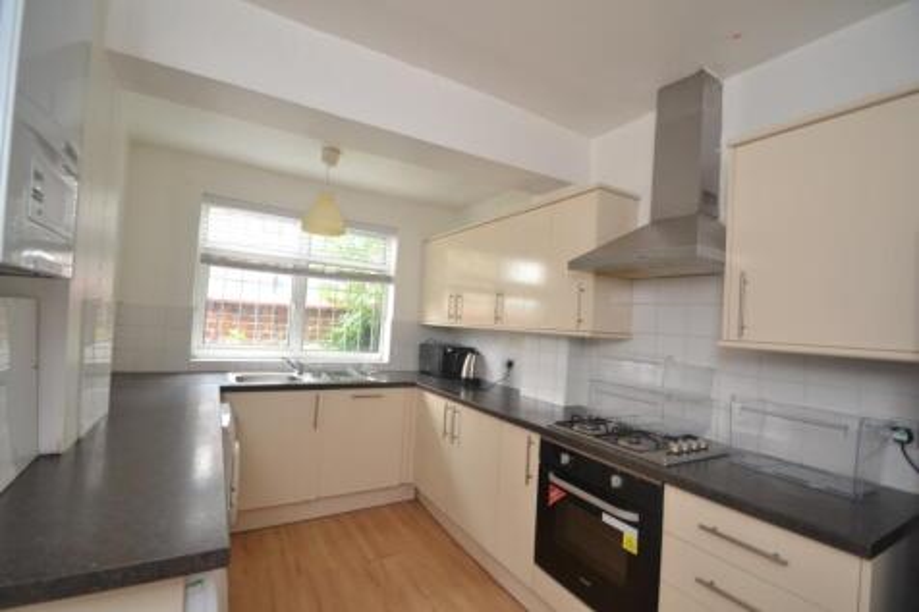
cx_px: 460
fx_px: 383
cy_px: 306
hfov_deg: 100.4
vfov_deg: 77.3
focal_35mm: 15
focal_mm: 10
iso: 400
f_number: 3.5
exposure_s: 1/60
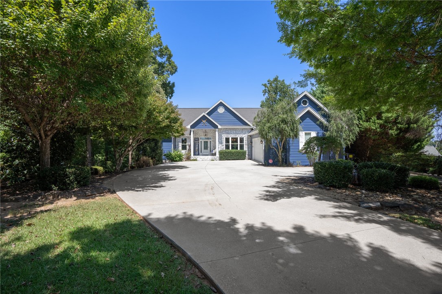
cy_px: 147
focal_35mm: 16
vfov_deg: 73.7
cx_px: 221
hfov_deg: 96.8
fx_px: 196
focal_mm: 16
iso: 200
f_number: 8
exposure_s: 1/320
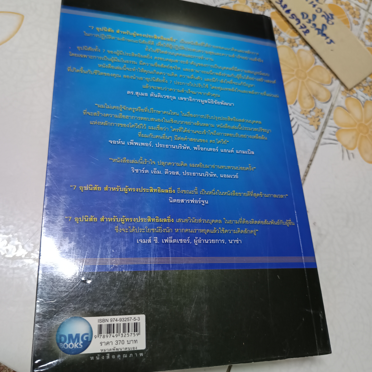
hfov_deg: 55.6
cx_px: 183
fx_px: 353
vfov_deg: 55.6
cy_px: 180
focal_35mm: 29
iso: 1175
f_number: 1.7
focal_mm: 5.31
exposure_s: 1/33.3
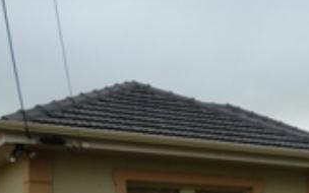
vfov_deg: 15.9
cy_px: 253
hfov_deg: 26.1
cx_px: 234
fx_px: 657
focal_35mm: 78
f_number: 3.1
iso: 100
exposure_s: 1/250
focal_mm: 5
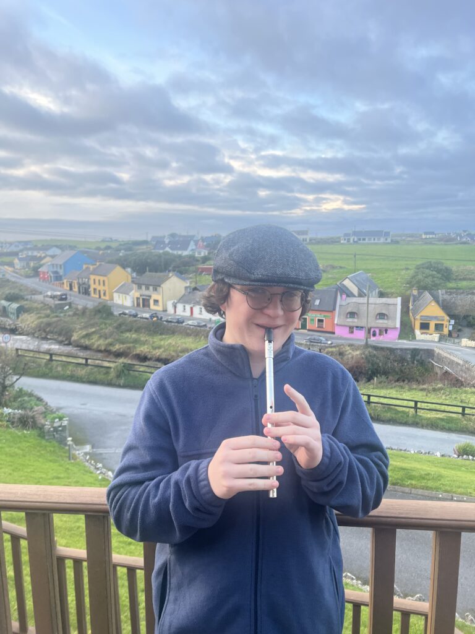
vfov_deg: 67.3
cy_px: 317
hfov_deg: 53.1
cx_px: 238
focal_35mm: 26
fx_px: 476
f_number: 1.5
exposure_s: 1/121
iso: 50
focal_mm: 5.7
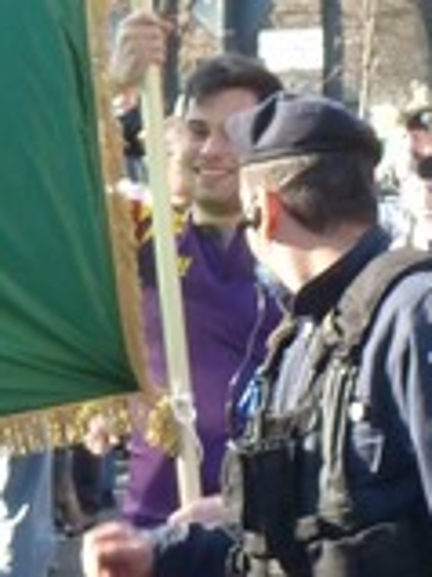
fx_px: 4116
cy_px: 156
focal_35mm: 247
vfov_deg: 8.0
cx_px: -327
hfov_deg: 5.9
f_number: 4.1
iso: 200
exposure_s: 1/125
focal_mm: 8.7
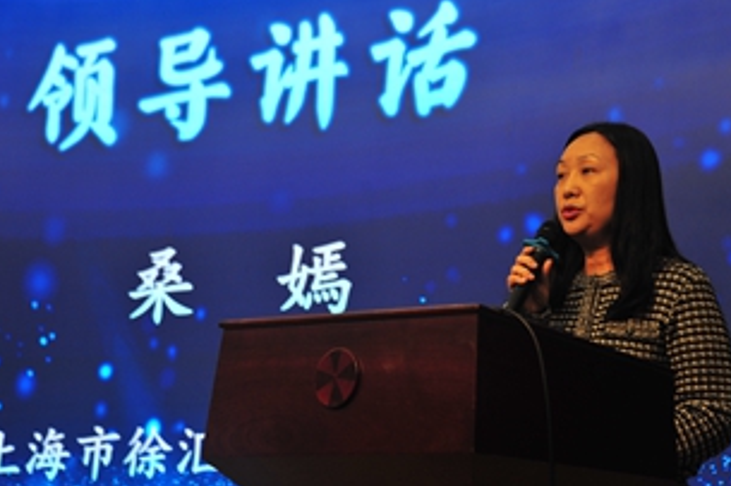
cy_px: 196
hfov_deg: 15.7
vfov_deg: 10.5
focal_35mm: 131
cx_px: 371
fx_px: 2658
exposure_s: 1/125
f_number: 5.3
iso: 640
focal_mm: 100
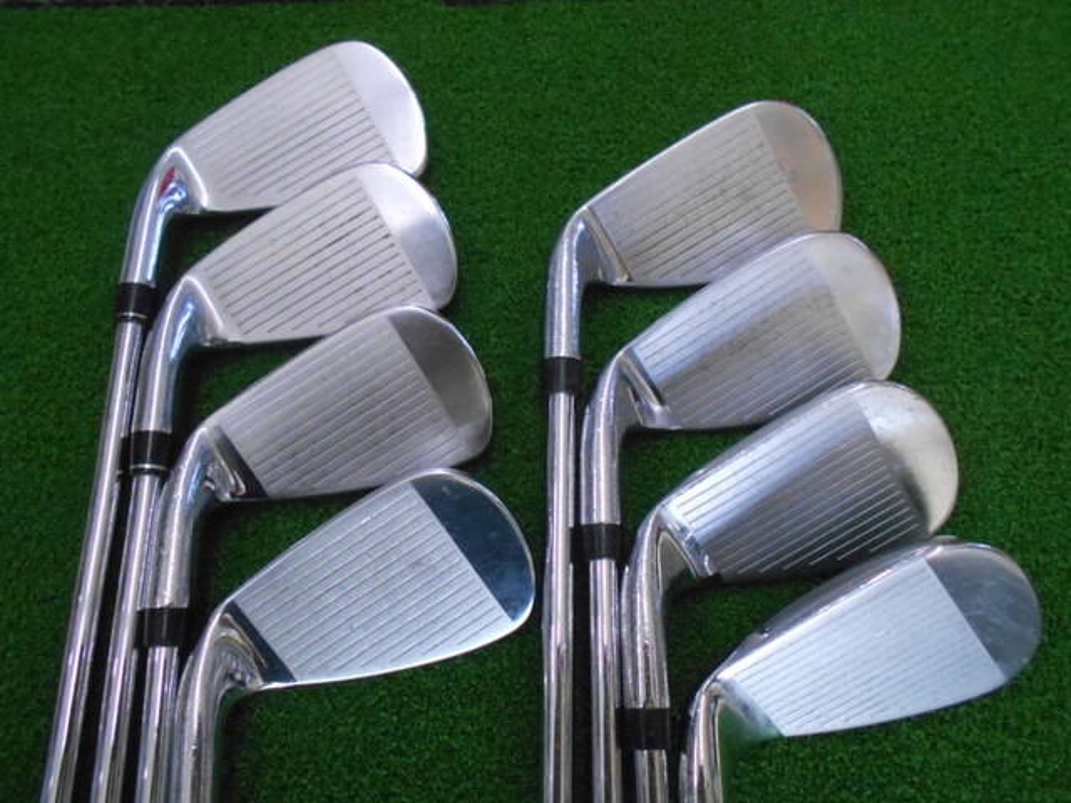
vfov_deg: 53.1
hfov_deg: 67.3
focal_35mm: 26
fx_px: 804
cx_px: 536
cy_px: 402
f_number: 3.2
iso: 800
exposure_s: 1/250
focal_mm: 4.6
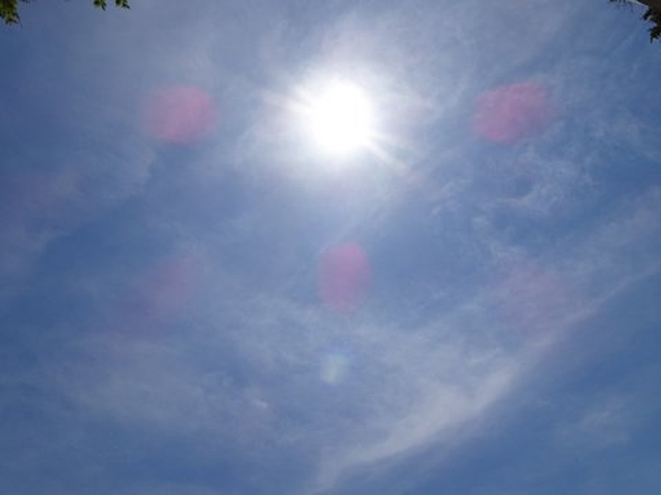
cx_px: 330
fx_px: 458
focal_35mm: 24
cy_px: 248
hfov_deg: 71.6
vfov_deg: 56.8
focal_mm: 4.1
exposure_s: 1/2000
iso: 80
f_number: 5
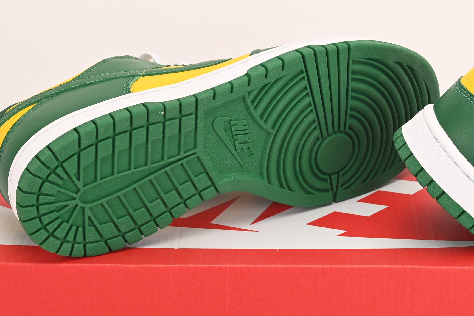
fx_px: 1436
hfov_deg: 18.7
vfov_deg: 12.6
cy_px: 217
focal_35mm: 109
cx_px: 342
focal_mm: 46
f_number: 11
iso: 100
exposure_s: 1/200
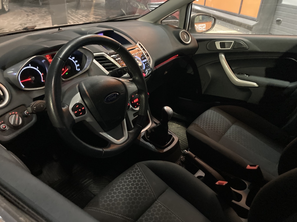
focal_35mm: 28
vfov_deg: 49.7
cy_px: 111
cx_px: 148
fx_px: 240
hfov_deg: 63.4
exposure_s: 1/17
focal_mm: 3.99
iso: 800
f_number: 1.8
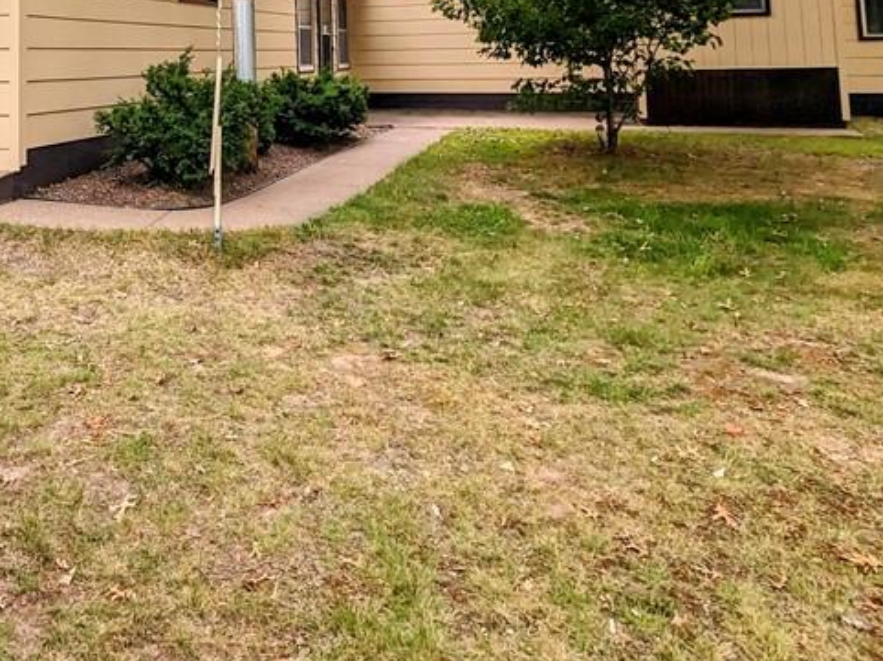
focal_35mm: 34
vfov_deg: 36.8
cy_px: -22
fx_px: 867
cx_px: 200
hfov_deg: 51.2
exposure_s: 1/1125
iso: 47
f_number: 2.2
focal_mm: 2.35
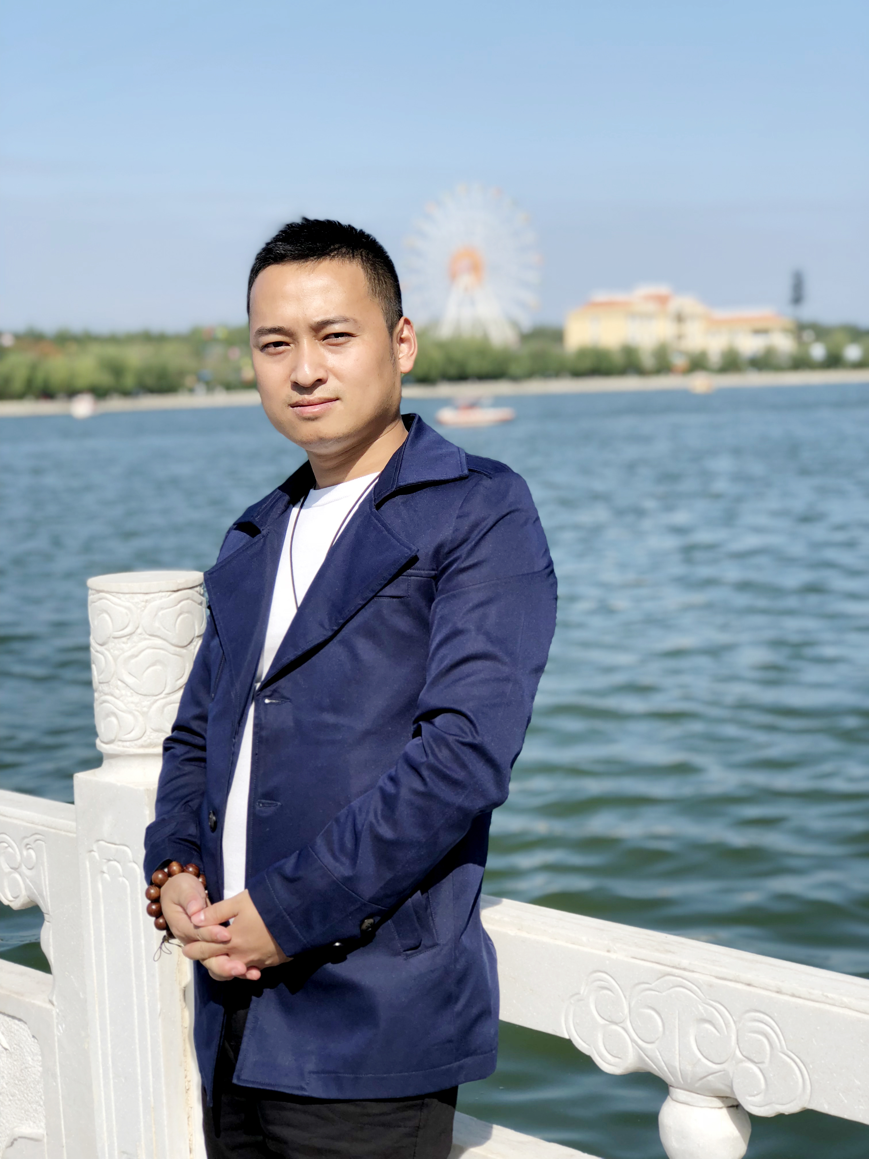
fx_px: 1908
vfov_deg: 33.8
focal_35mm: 57
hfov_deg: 25.7
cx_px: 434
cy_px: 580
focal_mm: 6.6
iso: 20
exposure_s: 1/842
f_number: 2.8
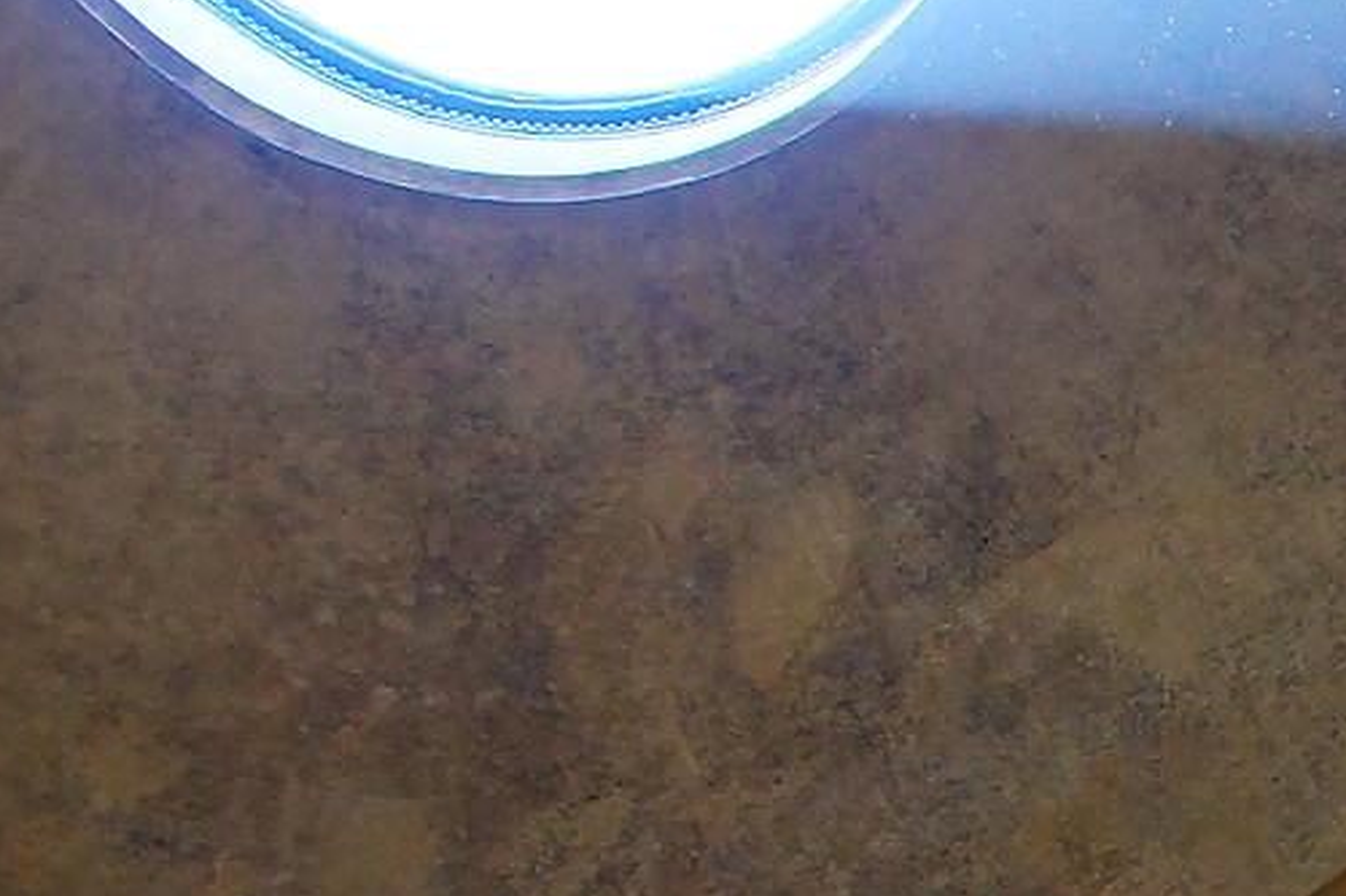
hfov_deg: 14.8
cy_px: 1096
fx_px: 4575
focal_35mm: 122
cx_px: 2345
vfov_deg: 11.0
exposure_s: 1/25
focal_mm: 17
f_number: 5.6
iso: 400
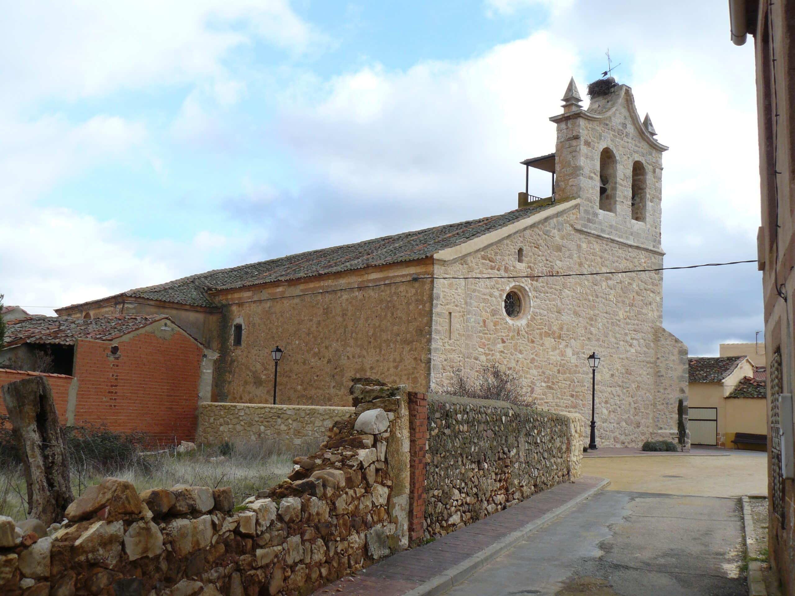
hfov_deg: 51.4
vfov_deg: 39.7
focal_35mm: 36
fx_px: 827
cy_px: 298
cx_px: 398
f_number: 5
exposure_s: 1/250
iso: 100
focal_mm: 6
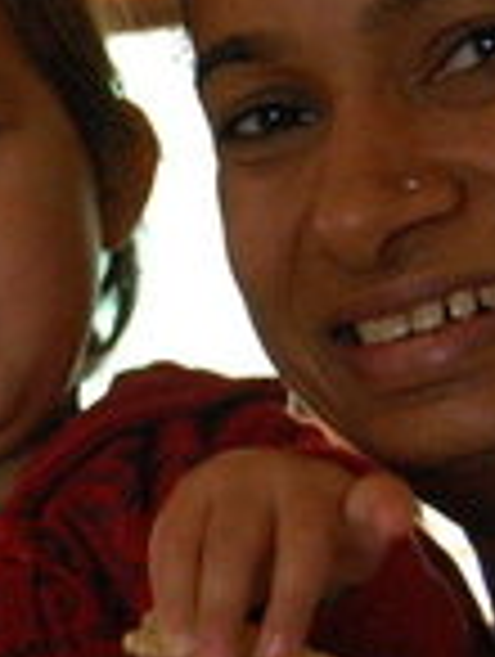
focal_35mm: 145
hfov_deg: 10.2
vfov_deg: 13.6
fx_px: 2759
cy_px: 441
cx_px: -22
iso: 1600
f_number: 4
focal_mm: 23
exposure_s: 1/60
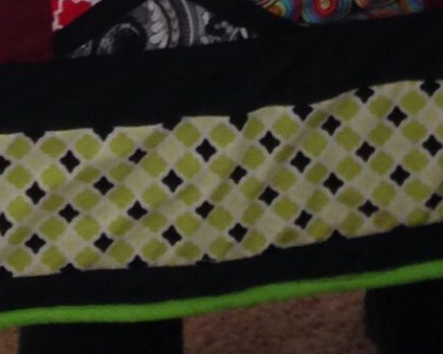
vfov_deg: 6.7
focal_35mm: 195
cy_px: -928
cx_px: 96
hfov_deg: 9.9
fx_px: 2555
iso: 100
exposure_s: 1/20
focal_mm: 4.12
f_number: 2.4
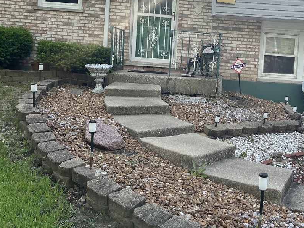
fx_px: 413
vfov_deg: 30.7
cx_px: 236
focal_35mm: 47
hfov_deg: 39.1
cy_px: 80
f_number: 1.6
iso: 50
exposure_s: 1/992
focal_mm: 5.1
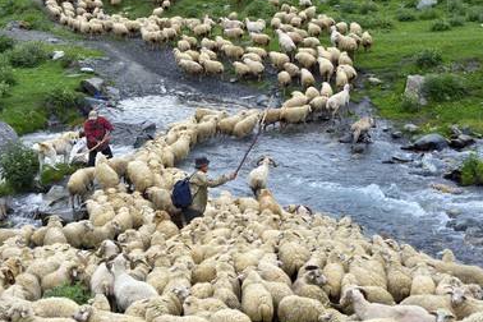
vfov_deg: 17.1
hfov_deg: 25.4
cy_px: 158
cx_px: 240
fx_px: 1073
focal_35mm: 80
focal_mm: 72
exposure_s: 1/250
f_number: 11
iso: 400
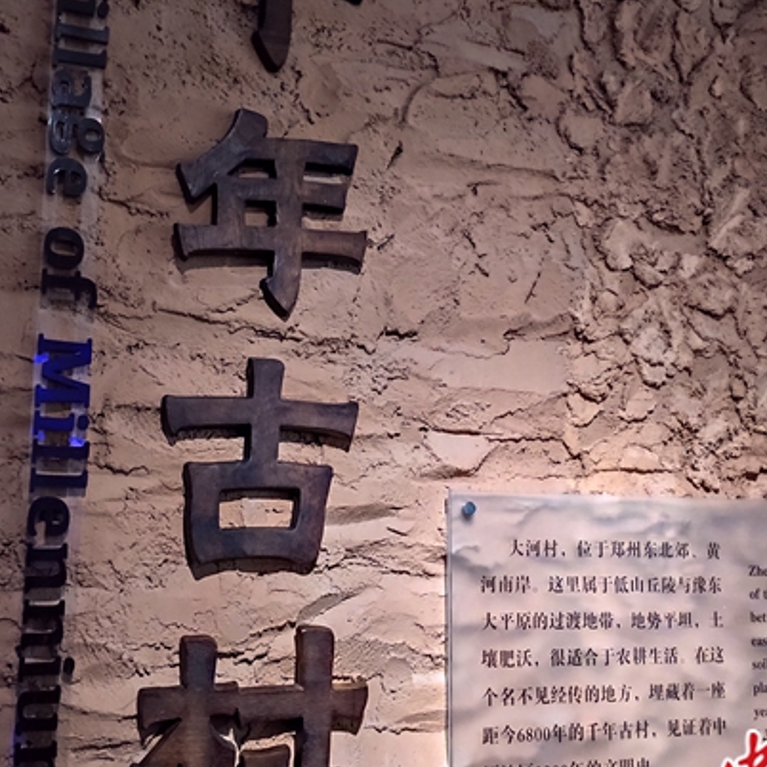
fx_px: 1003
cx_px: 305
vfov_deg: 41.9
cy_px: 375
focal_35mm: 40
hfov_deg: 41.7
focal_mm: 4.77
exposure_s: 1/20
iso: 1555
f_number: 1.75
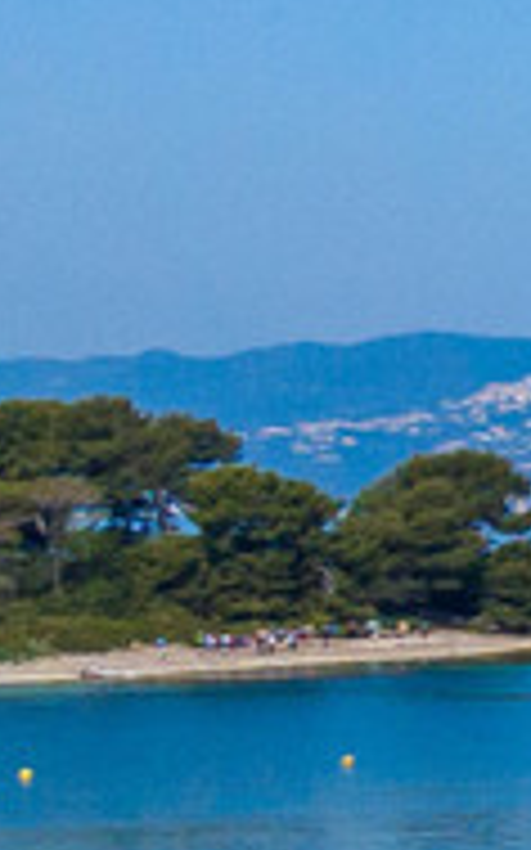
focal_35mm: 215
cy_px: 486
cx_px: 3276
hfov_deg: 4.5
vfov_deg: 9.8
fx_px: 4982
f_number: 6.3
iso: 200
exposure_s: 1/1000
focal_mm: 12.3
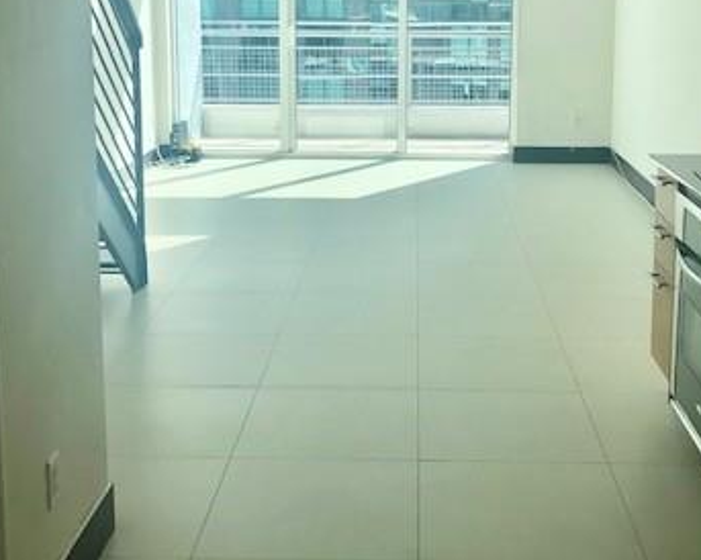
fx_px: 1057
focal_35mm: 51
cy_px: 137
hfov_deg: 36.6
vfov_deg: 29.2
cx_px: 403
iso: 20
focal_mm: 3.99
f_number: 1.8
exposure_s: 1/265
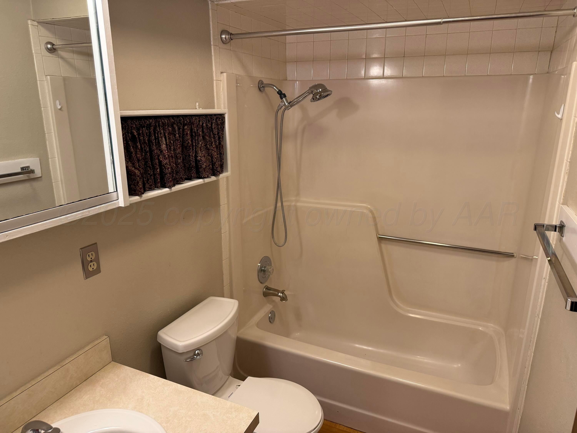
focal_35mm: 24
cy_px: 216
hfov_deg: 71.6
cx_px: 288
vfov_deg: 56.8
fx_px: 400
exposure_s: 1/120
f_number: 1.78
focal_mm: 6.76
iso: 200
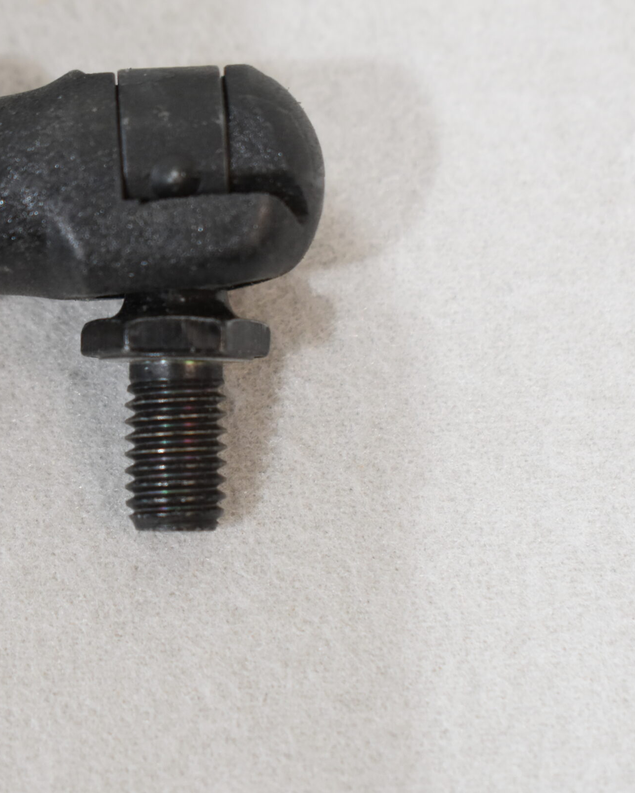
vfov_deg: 15.7
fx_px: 2883
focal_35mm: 123
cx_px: 136
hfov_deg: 12.5
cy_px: 380
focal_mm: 55
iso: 900
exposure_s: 1/60
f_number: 5.6
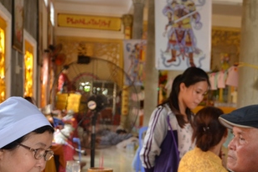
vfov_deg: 16.9
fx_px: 566
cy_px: 170
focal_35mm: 79
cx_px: 197
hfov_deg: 25.3
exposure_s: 1/60
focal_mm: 25
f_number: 4.5
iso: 640
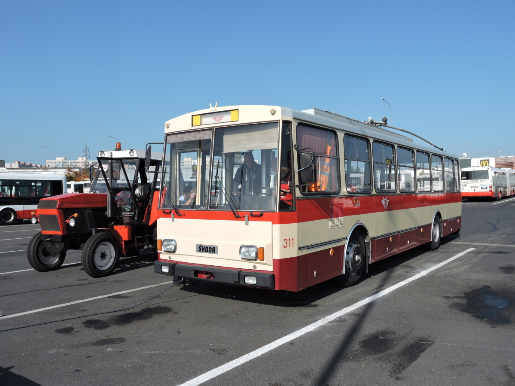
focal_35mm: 30
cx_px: 258
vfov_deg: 46.8
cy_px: 193
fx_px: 446
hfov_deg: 60.0
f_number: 3.5
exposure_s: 1/1250
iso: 100
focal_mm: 5.4
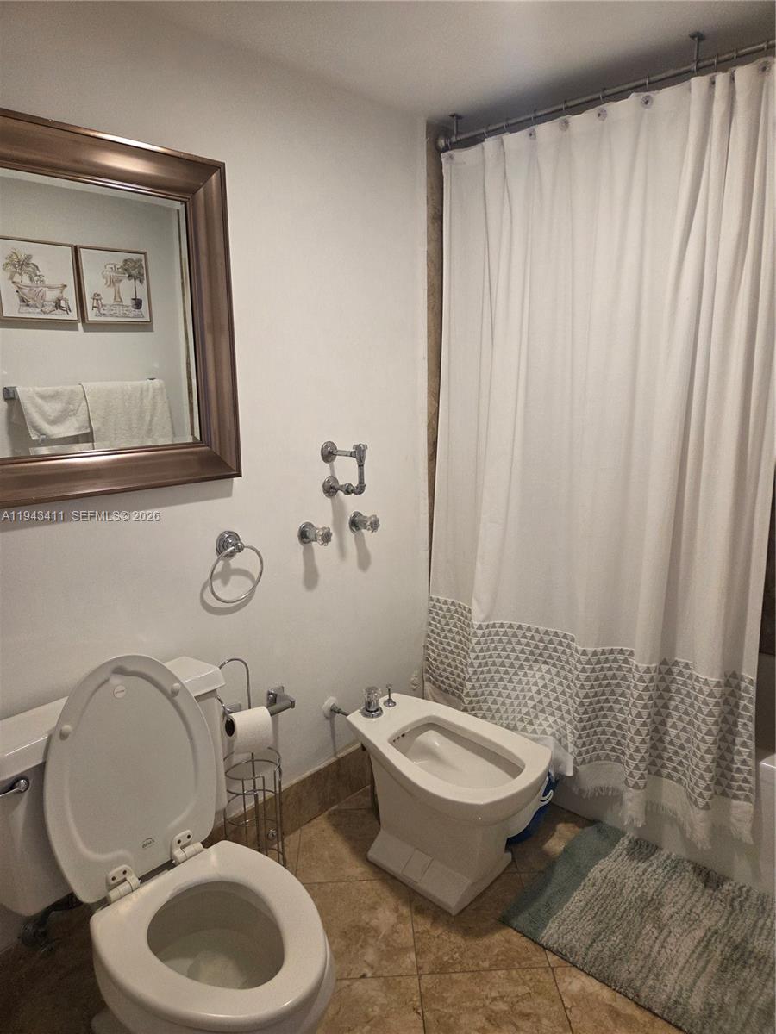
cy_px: 517
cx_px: 388
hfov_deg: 58.9
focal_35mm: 23
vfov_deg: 73.9
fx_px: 687
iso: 250
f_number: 1.8
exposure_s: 1/120
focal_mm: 5.4
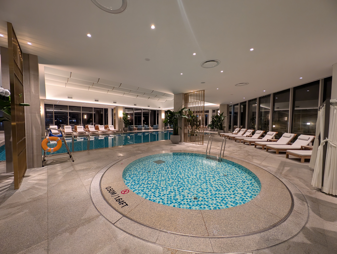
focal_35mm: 12
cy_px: 127
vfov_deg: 94.6
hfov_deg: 110.5
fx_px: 117
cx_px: 168
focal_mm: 2.23
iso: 154
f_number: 1.95
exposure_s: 1/60
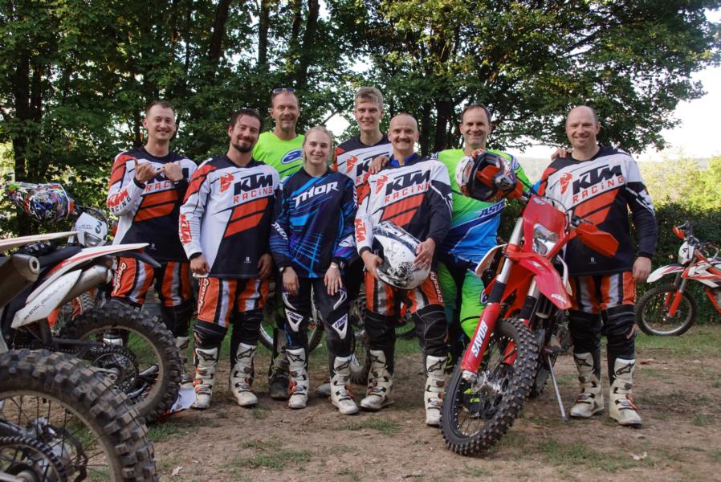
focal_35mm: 39
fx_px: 782
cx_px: 360
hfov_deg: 49.5
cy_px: 241
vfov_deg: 34.3
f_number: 6.7
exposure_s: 1/250
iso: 1250
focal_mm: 26
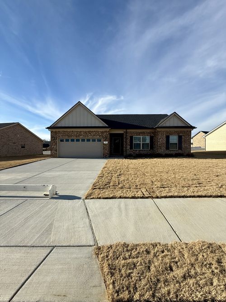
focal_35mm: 14
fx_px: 122
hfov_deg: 85.7
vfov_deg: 102.1
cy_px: 151
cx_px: 113
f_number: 2.2
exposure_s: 1/1961
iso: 50
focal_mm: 2.22
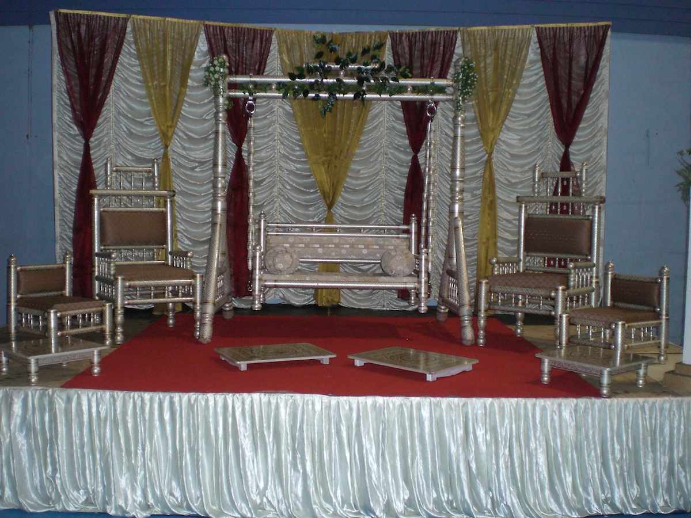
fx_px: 759
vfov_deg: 37.7
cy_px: 259
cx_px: 346
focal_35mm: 38
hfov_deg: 49.0
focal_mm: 6.3
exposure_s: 1/60
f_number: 3.1
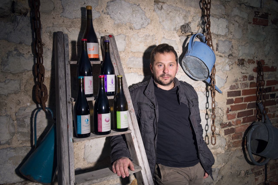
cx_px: 139
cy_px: 92
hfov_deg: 54.5
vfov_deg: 37.8
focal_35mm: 35
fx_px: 270
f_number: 8
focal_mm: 35
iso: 400
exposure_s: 1/350
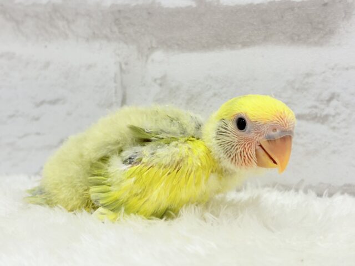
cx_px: 178
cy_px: 133
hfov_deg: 36.8
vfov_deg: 28.0
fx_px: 533
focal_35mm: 52
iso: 50
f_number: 1.6
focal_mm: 5.96
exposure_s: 1/100
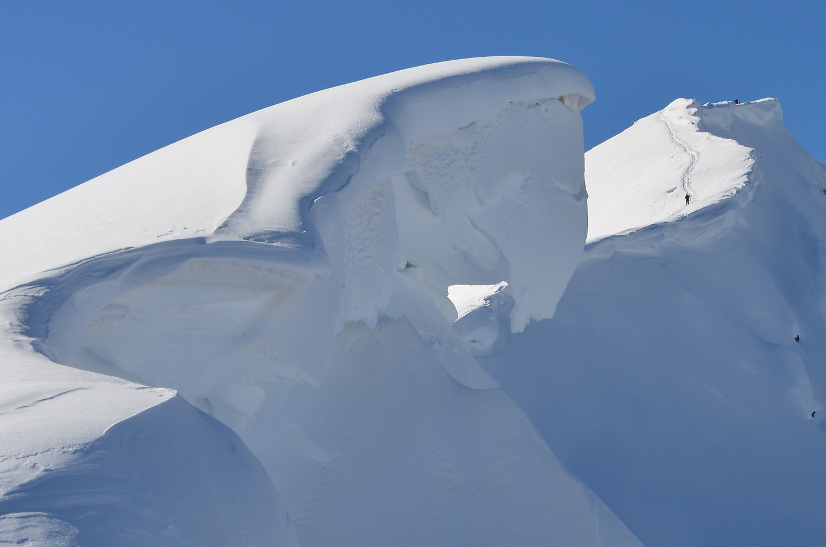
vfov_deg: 9.8
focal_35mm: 139
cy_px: 242
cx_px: 634
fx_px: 3179
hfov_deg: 14.7
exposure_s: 1/400
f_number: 10
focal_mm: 55
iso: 100
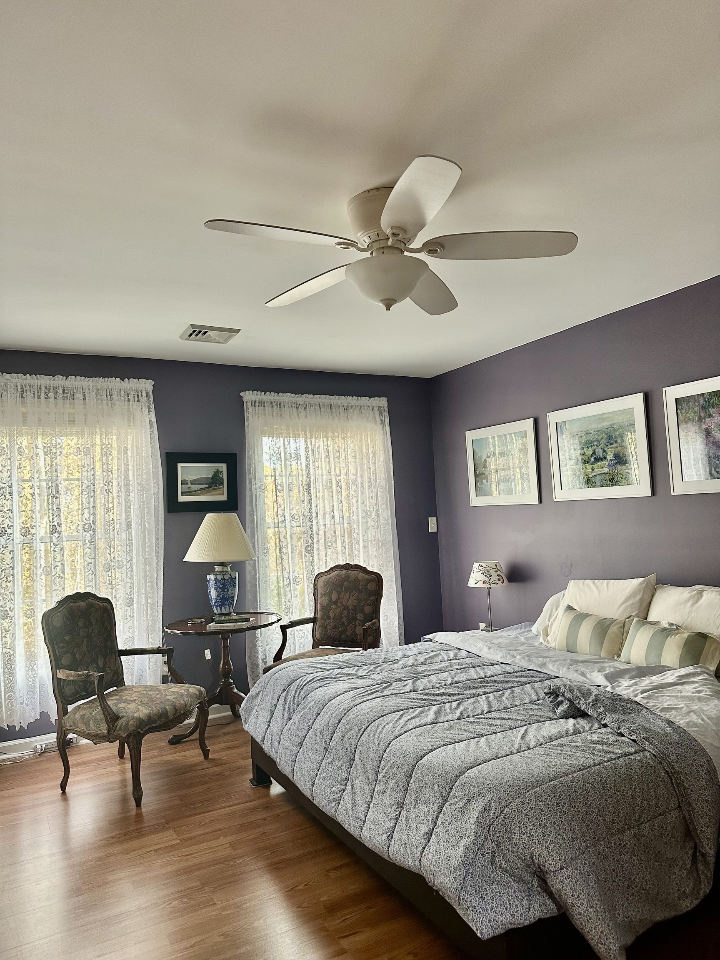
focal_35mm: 24
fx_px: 666
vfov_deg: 71.6
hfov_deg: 56.8
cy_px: 480
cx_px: 360
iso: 250
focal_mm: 6.86
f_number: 1.78
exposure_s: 1/60
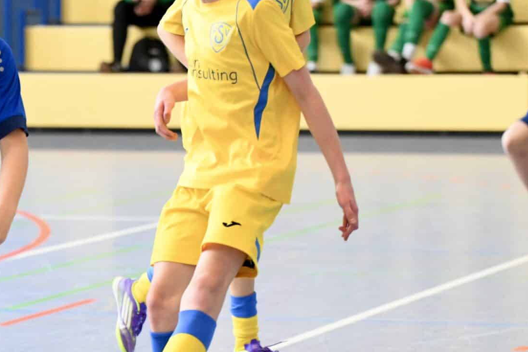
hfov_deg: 10.5
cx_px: 181
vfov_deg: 7.0
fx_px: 2859
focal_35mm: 195
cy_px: 234
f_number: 2.8
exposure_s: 1/1250
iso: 5000
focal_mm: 105
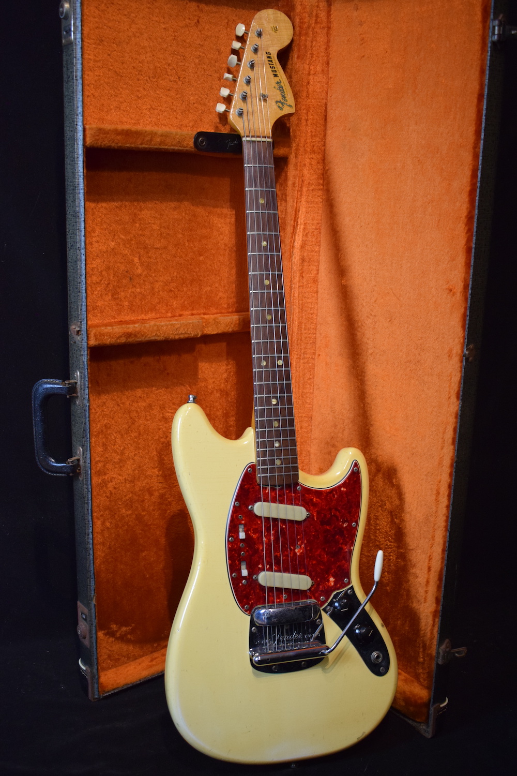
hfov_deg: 35.5
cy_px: 388
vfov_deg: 51.3
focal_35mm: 38
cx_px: 258
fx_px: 808
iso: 2000
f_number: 4
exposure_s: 1/60
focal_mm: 25
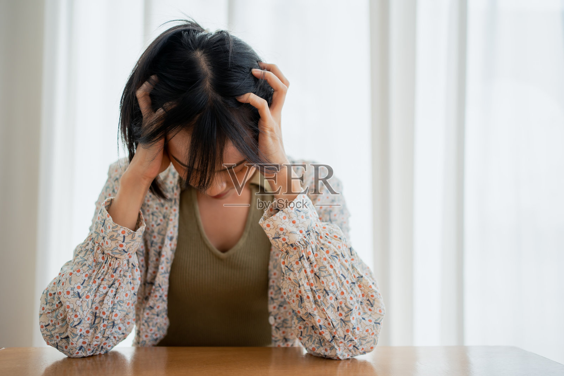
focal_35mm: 35
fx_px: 548
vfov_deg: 37.9
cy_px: 188
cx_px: 282
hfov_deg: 54.4
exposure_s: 1/320
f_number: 2.2
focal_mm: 35
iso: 100
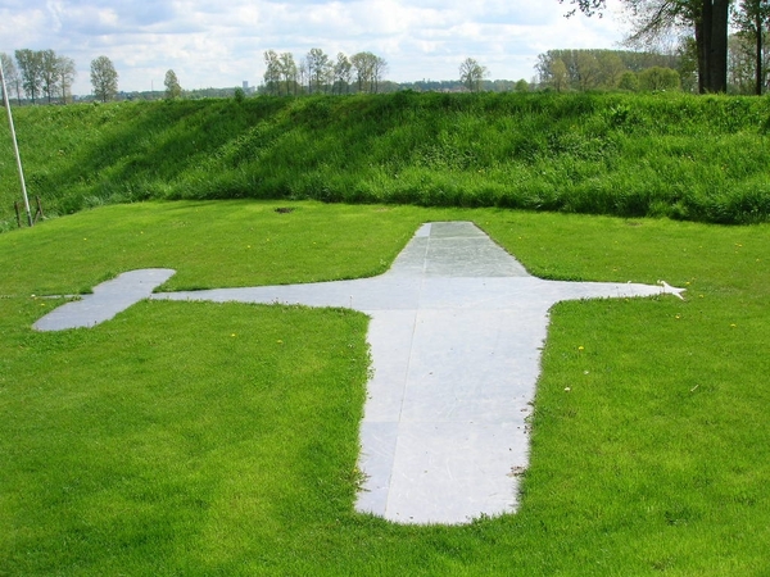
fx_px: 756
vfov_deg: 41.8
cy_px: 288
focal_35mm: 34
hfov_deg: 54.0
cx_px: 385
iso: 50
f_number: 4.9
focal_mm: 5.7
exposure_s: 1/267
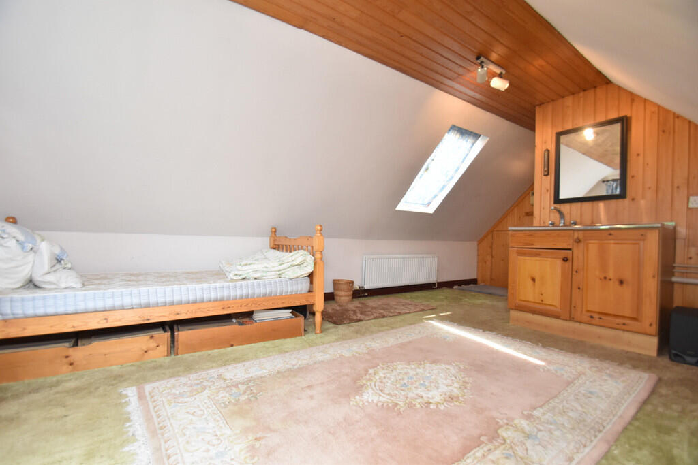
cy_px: 232
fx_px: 291
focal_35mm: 15
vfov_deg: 77.3
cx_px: 349
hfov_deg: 100.4
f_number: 4.5
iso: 800
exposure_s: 1/160
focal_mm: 10
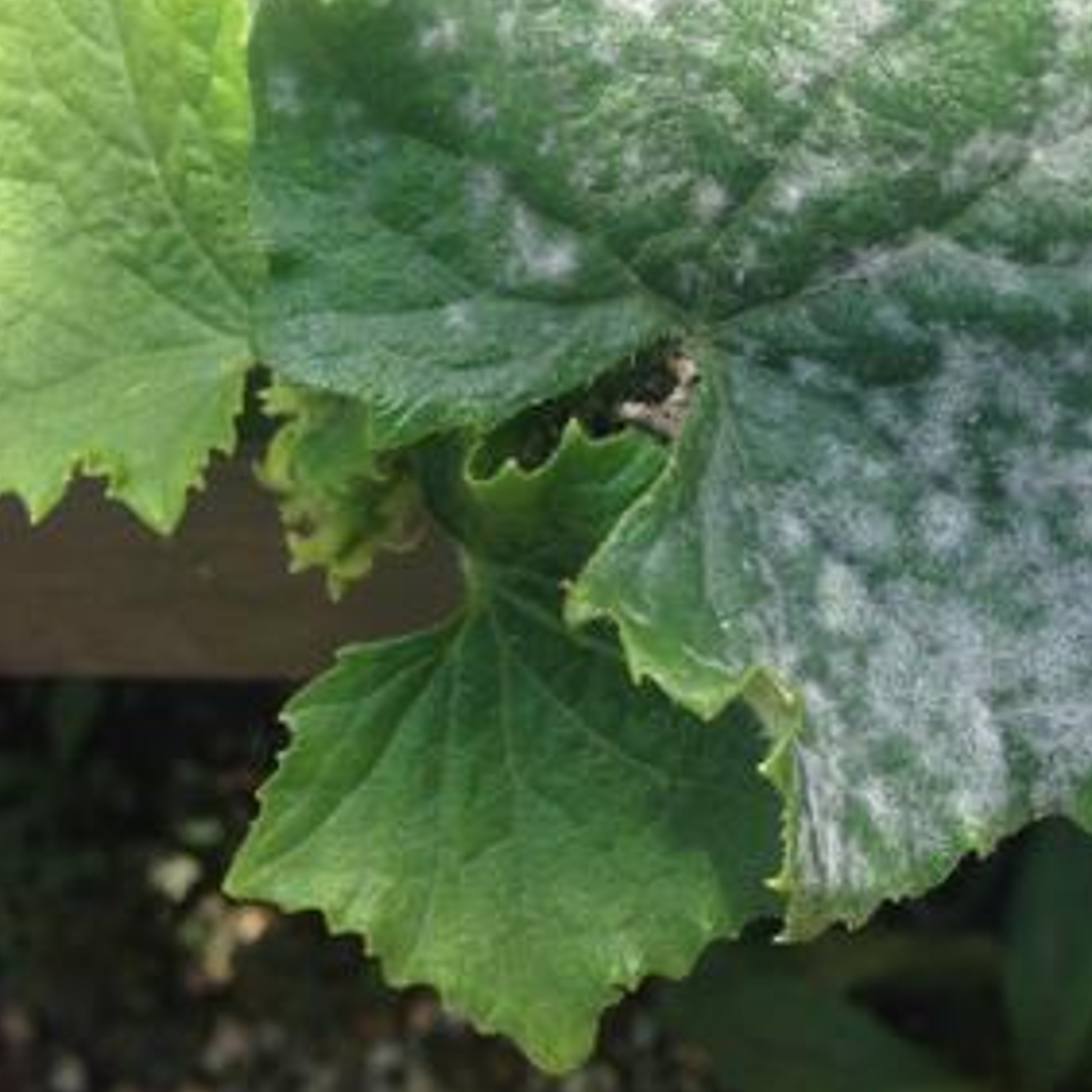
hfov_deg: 27.6
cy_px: 298
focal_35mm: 62
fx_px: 2213
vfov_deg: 27.4
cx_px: 728
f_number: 2.4
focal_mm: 4.12
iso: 50
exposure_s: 1/488
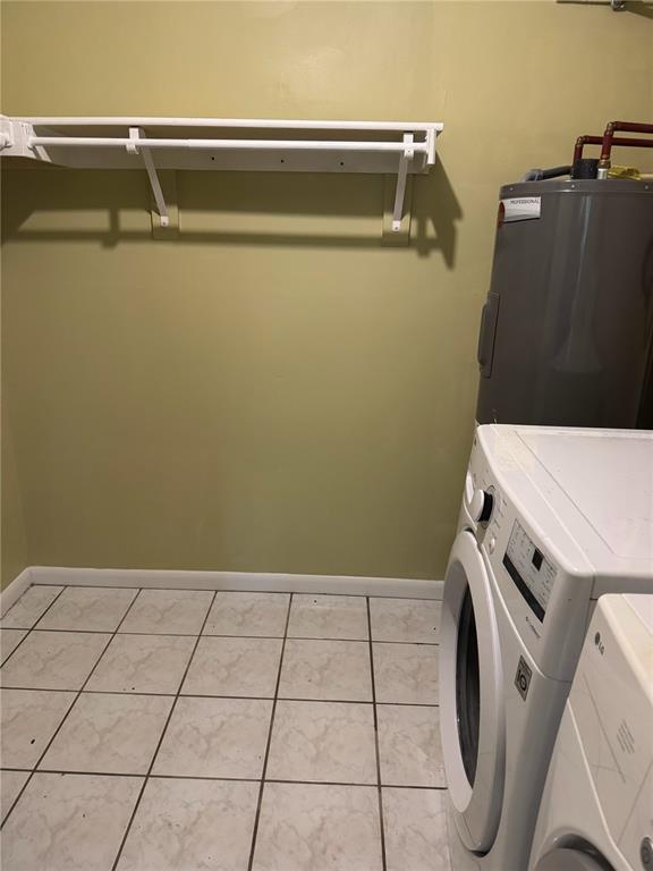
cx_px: 326
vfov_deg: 71.6
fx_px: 604
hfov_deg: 56.8
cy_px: 436
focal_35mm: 24
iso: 500
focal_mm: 6.76
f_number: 1.78
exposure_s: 1/60
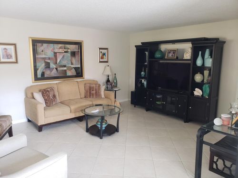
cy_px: 89
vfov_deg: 53.1
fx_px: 179
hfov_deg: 67.3
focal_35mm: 26
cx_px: 119
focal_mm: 4.3
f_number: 2.4
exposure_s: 1/26
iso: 250
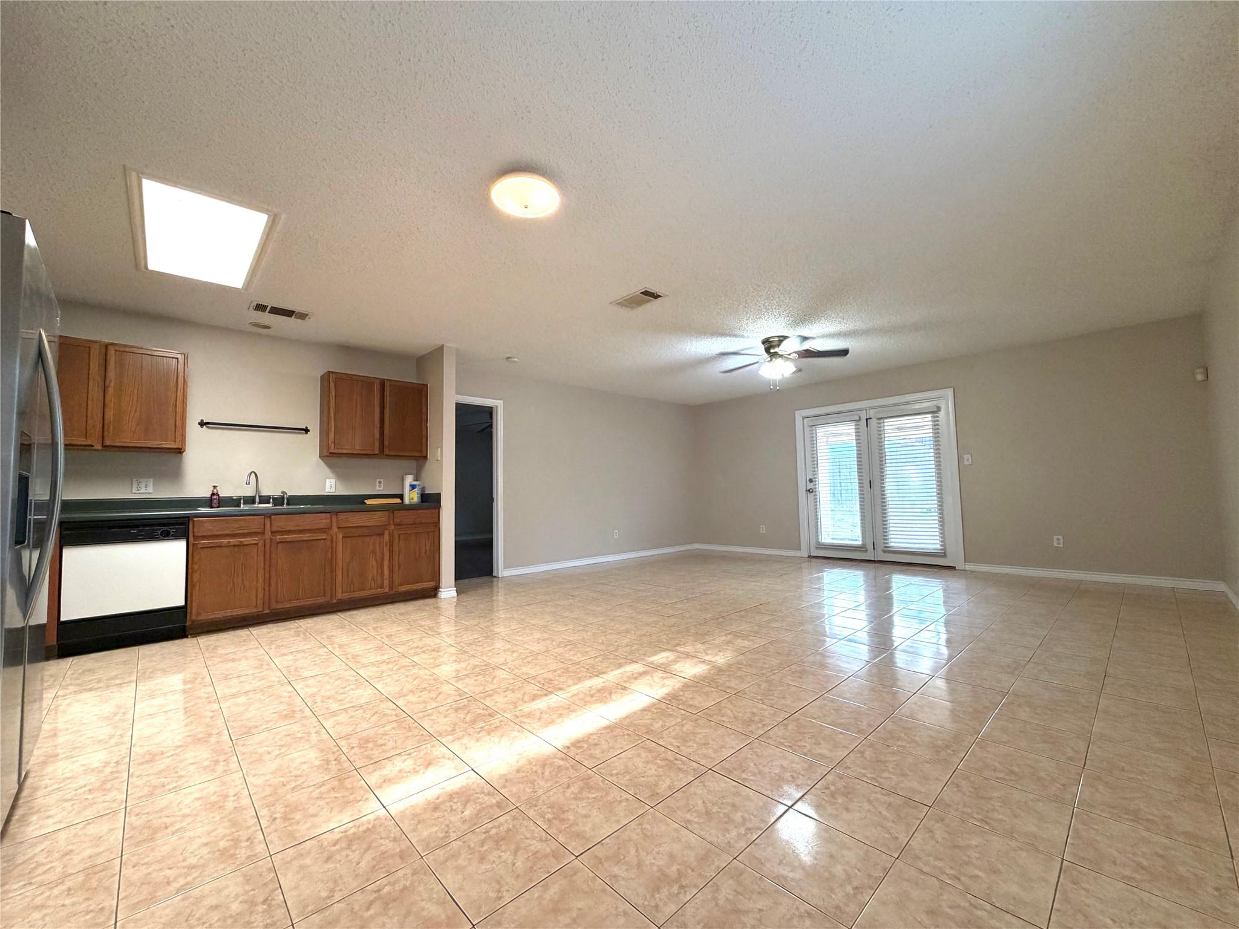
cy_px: 464
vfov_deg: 85.7
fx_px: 501
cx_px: 620
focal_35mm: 14
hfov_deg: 102.1
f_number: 2.2
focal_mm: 2.22
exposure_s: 1/60
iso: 200
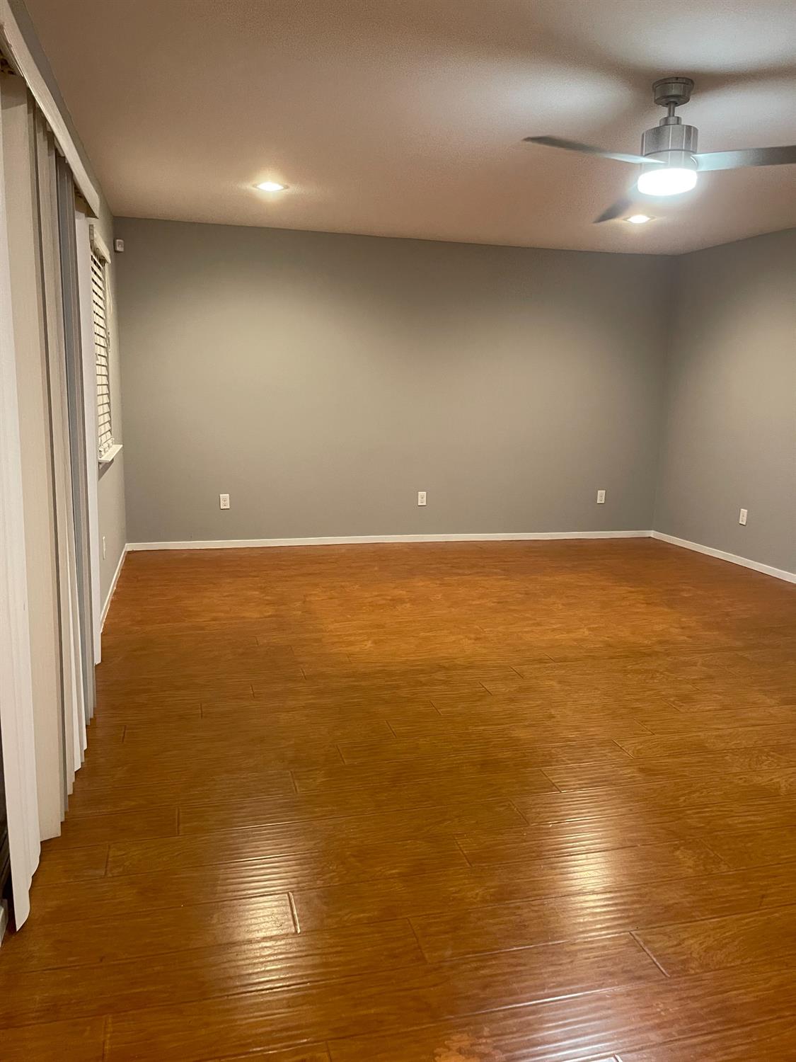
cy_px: 531
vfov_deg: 67.3
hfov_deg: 53.1
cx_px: 398
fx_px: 797
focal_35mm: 26
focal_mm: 5.1
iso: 400
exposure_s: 1/60
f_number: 1.6
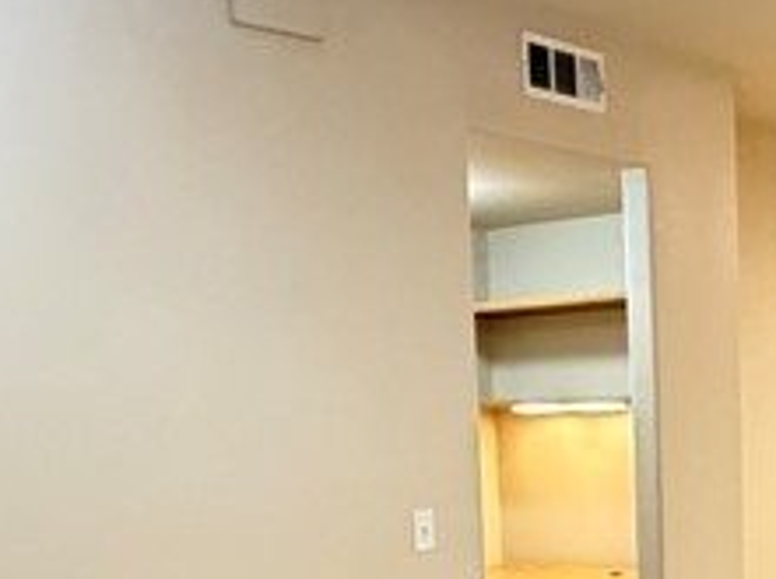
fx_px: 1455
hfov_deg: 28.6
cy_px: 533
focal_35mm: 65
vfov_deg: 21.9
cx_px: 713
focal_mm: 2.22
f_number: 2.2
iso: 800
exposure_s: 1/60
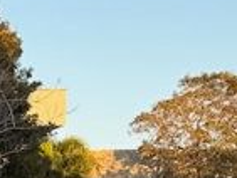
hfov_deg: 10.5
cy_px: 385
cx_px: -219
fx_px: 1192
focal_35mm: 174
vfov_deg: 8.1
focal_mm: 6.76
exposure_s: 1/708
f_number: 1.78
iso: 80
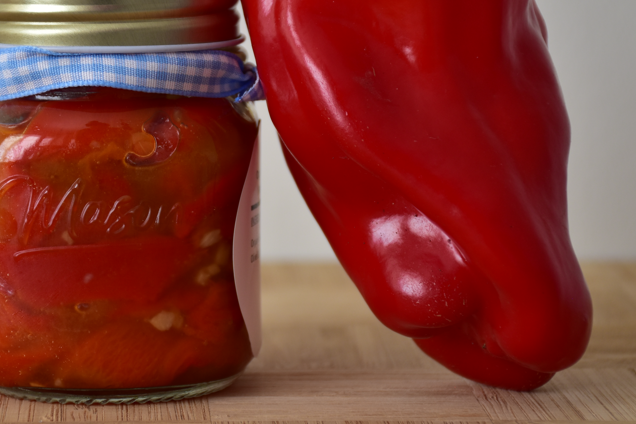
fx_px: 2985
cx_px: 165
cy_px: 141
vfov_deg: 8.1
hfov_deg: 12.1
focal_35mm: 169
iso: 200
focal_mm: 70
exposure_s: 1/80
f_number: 6.3
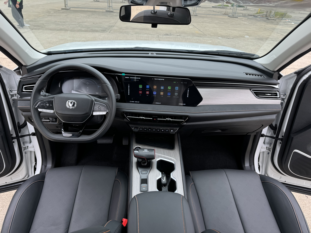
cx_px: 156
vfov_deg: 56.8
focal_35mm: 24
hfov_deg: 71.6
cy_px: 116
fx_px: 216
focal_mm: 6.76
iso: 64
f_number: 1.78
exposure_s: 1/250
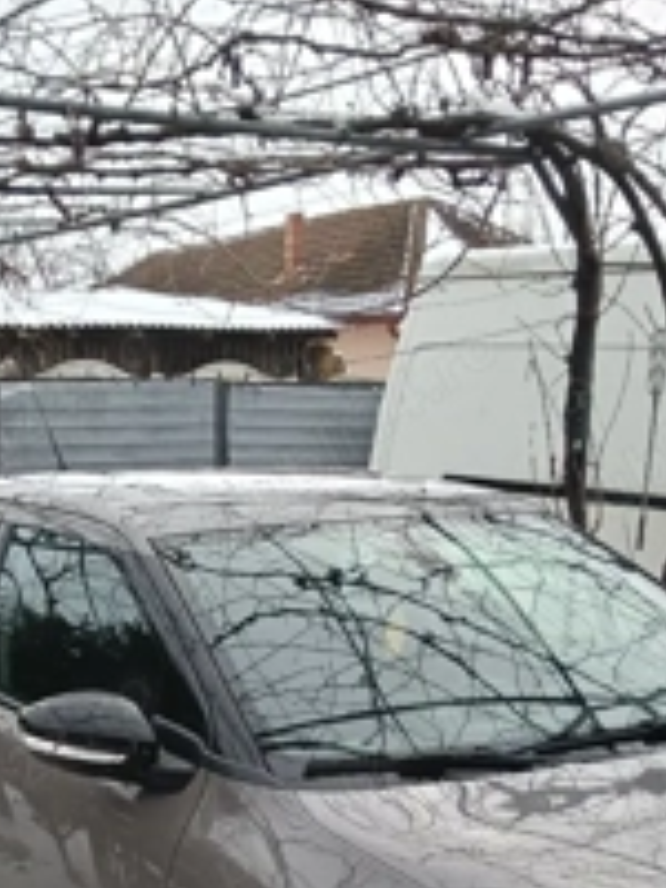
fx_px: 1385
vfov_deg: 33.3
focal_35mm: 54
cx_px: 98
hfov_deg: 26.3
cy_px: 835
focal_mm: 3.98
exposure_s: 1/370
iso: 50
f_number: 1.8
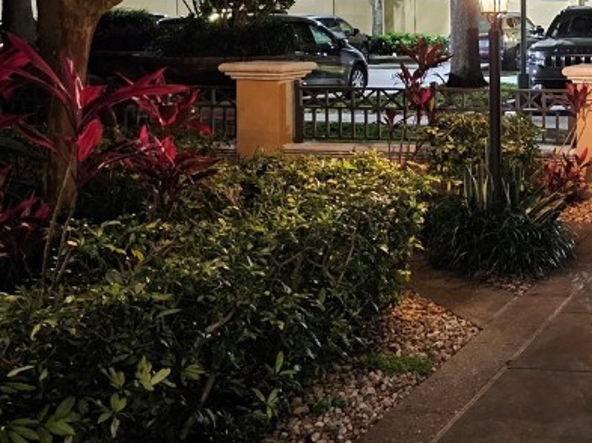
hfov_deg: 28.6
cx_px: 685
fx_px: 1025
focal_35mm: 60
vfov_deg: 24.0
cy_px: 93
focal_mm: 6.3
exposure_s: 1/24
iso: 1600
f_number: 1.7
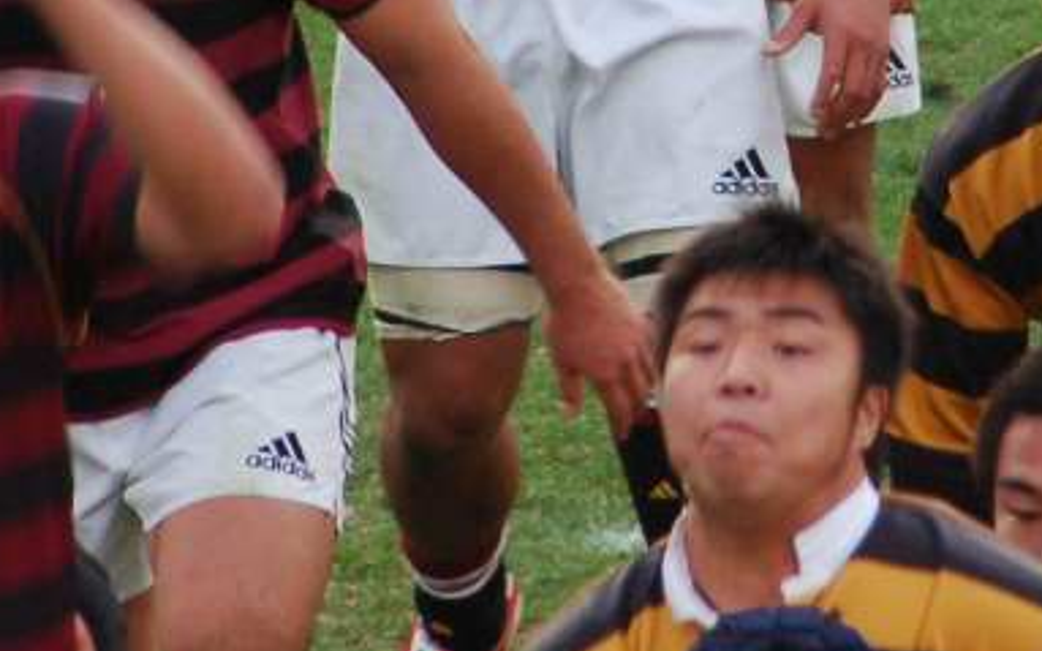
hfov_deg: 1.4
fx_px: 43515
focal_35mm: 1533
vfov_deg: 0.9
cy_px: 23
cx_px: 716
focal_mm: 300
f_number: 6.3
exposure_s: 1/160
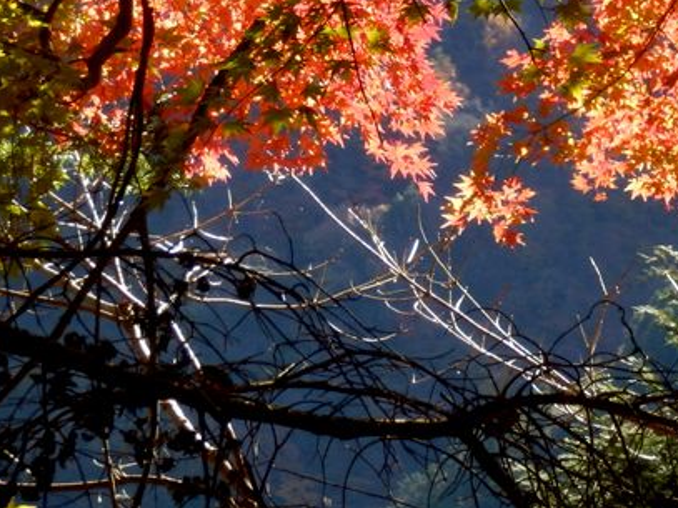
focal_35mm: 299
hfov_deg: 6.6
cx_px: 595
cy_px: 10
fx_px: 5855
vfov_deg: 5.0
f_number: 5.9
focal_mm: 26.9
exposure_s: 1/160
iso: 160
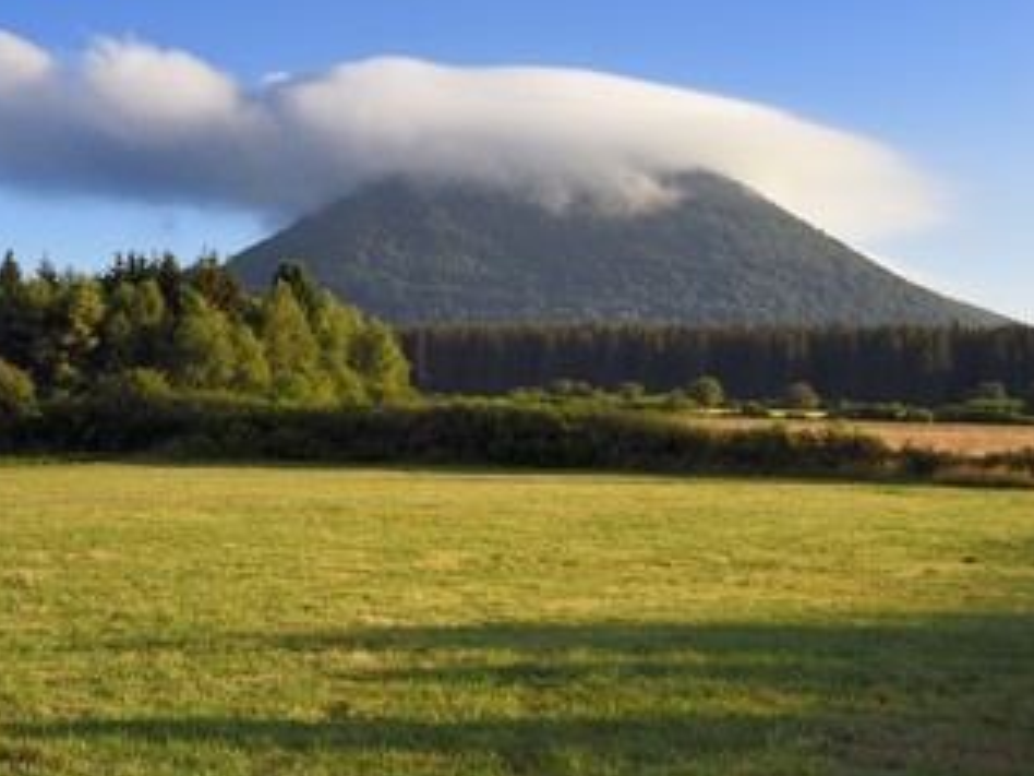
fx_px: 1523
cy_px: 347
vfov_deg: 28.5
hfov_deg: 37.3
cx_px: 388
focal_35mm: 51
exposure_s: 1/200
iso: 400
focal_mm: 40
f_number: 14
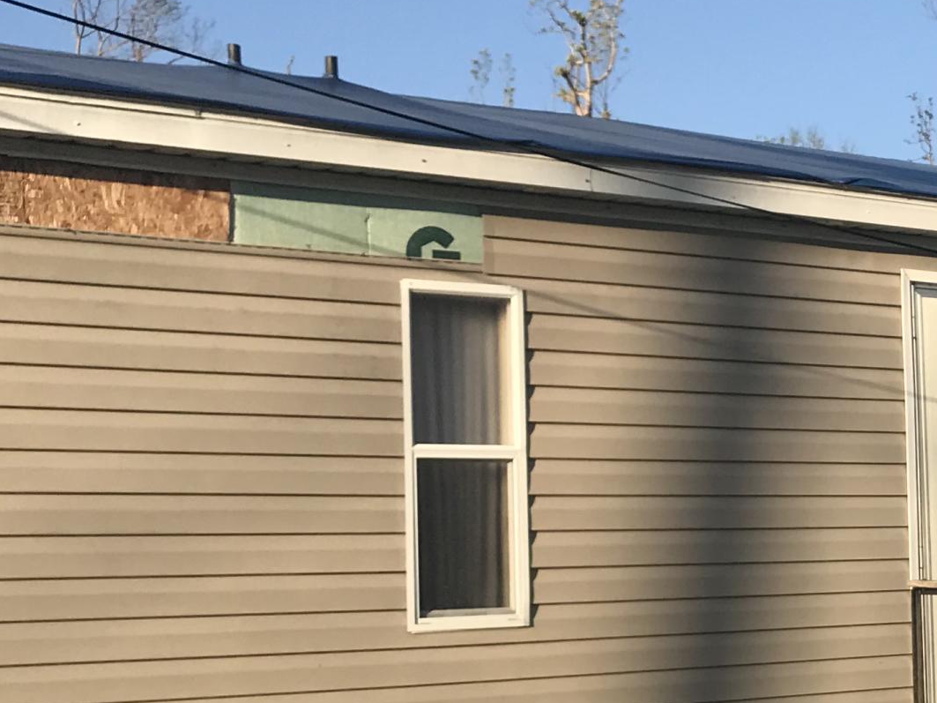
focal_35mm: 79
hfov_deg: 22.8
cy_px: 500
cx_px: 1110
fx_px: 2138
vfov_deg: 18.6
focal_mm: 3.99
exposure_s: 1/2037
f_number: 1.8
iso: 20
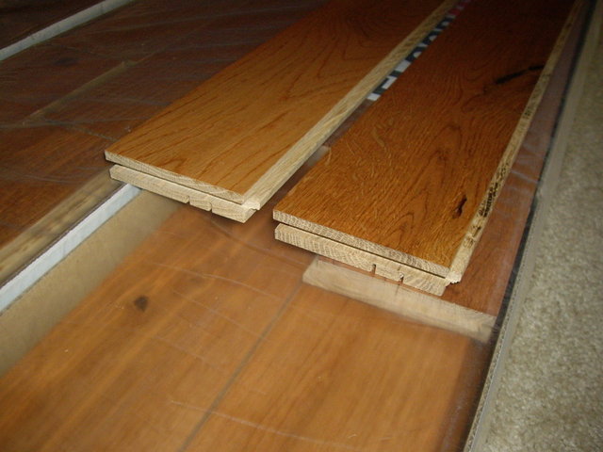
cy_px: 226
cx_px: 302
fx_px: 662
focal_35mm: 38
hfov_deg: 49.0
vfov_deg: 37.7
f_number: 2.7
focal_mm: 6.2
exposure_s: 1/40
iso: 200
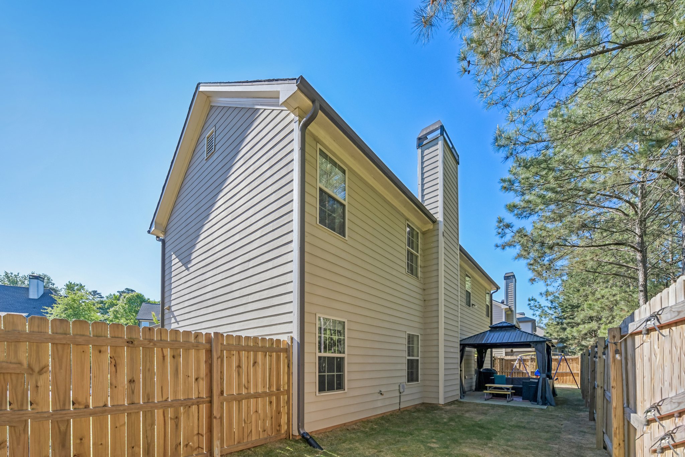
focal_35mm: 14
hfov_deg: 104.3
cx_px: 342
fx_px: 266
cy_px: 228
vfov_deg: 81.2
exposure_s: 1/500
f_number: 8
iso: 400
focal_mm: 14
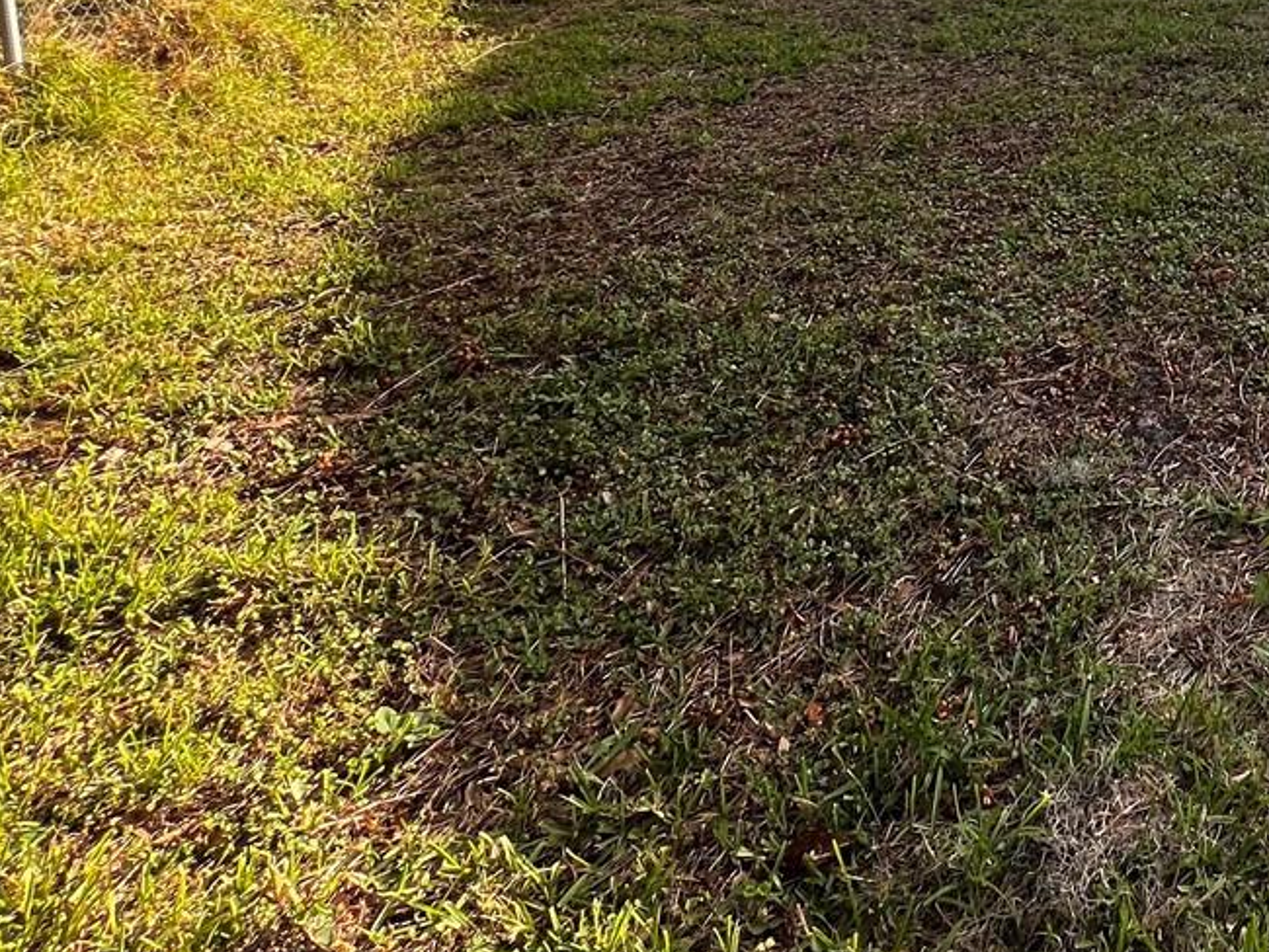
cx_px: 1400
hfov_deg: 43.7
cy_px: -131
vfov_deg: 36.4
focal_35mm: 32
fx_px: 1174
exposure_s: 1/188
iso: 32
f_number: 1.8
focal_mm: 1.57
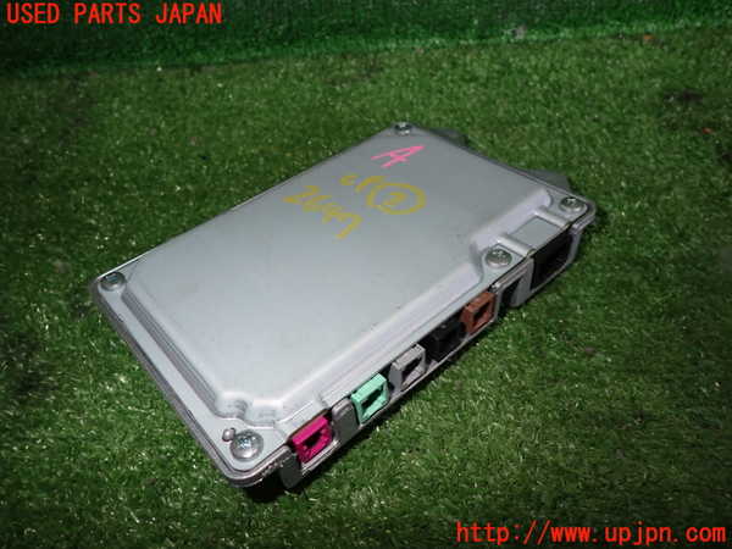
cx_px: 366
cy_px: 274
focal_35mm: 25
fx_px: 529
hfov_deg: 69.4
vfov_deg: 54.9
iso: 200
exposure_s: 1/30
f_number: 5.6
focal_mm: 4.5
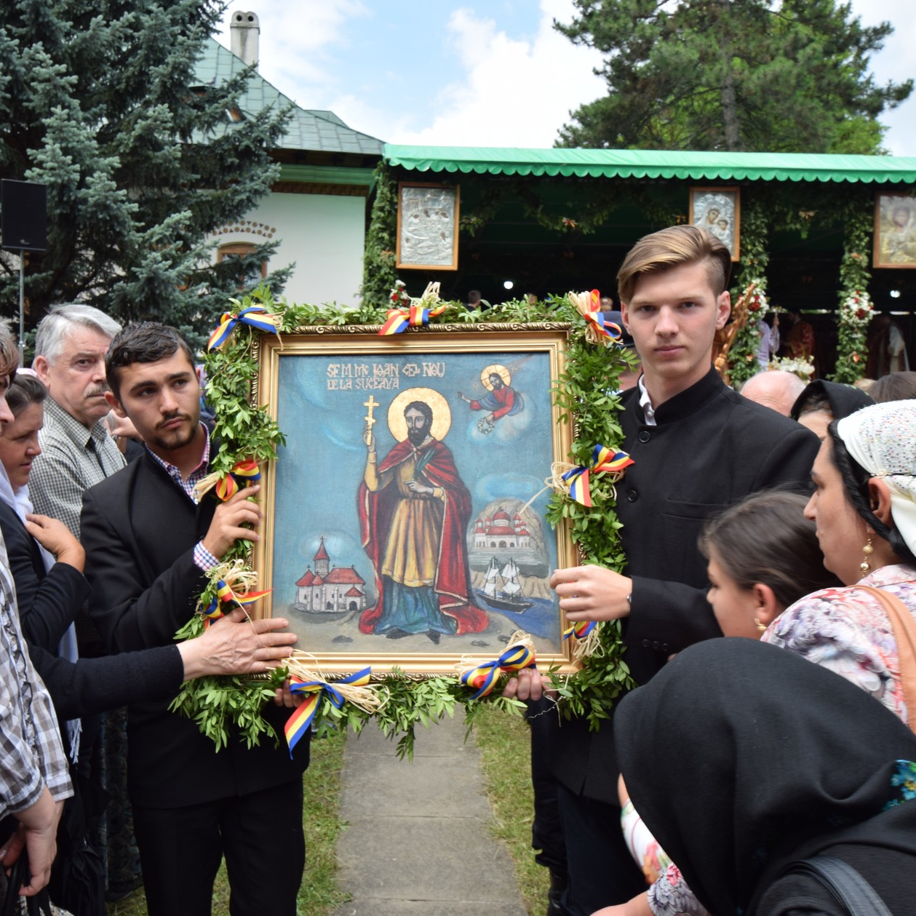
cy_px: 455
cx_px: 380
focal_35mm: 31
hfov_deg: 52.3
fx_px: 928
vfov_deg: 52.5
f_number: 7.1
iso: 100
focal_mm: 16
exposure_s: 1/100
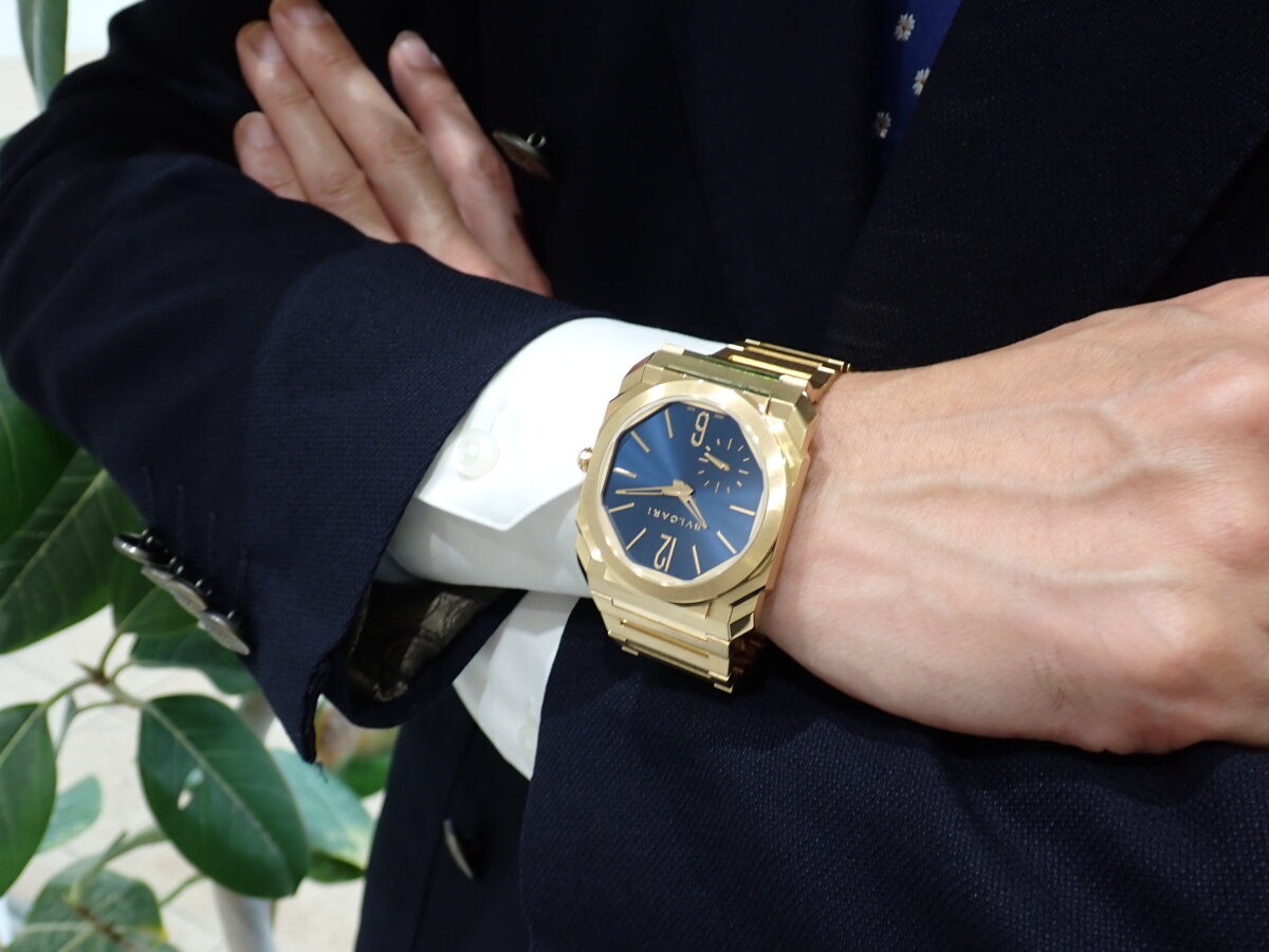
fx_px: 1320
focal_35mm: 36
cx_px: 634
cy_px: 476
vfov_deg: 39.7
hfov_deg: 51.4
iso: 200
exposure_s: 1/50
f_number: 2.5
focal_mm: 6.37
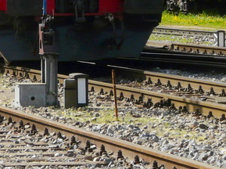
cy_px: -88
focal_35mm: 388
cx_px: -1
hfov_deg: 5.1
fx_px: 2530
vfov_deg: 3.8
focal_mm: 18.3
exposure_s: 1/320
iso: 100
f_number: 5.6
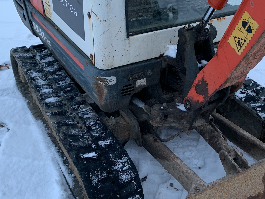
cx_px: 170
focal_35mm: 45
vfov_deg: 32.0
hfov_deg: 41.7
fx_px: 344
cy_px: 123
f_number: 1.8
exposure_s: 1/105
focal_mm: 4.25
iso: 100
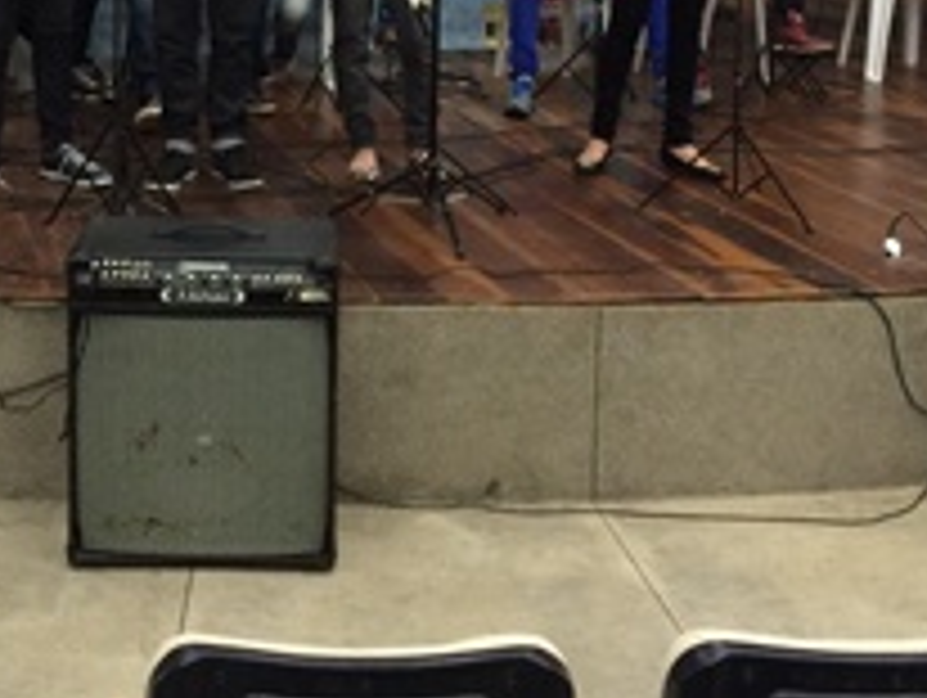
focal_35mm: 63
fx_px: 1689
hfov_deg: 30.4
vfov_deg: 22.5
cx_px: 302
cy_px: 5
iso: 160
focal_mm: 4.15
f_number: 2.2
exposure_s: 1/30
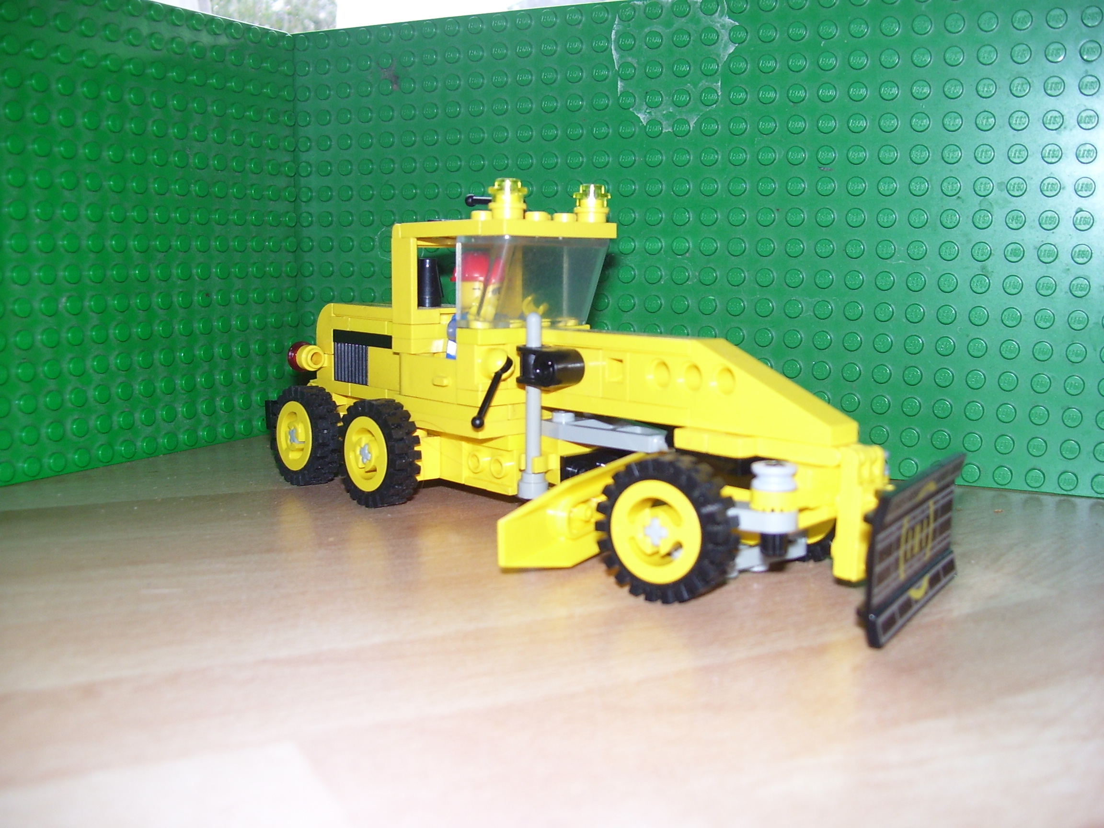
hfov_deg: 51.4
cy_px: 414
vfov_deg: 39.7
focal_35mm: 36
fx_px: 1148
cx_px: 552
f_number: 2.7
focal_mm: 6
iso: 80
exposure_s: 1/60
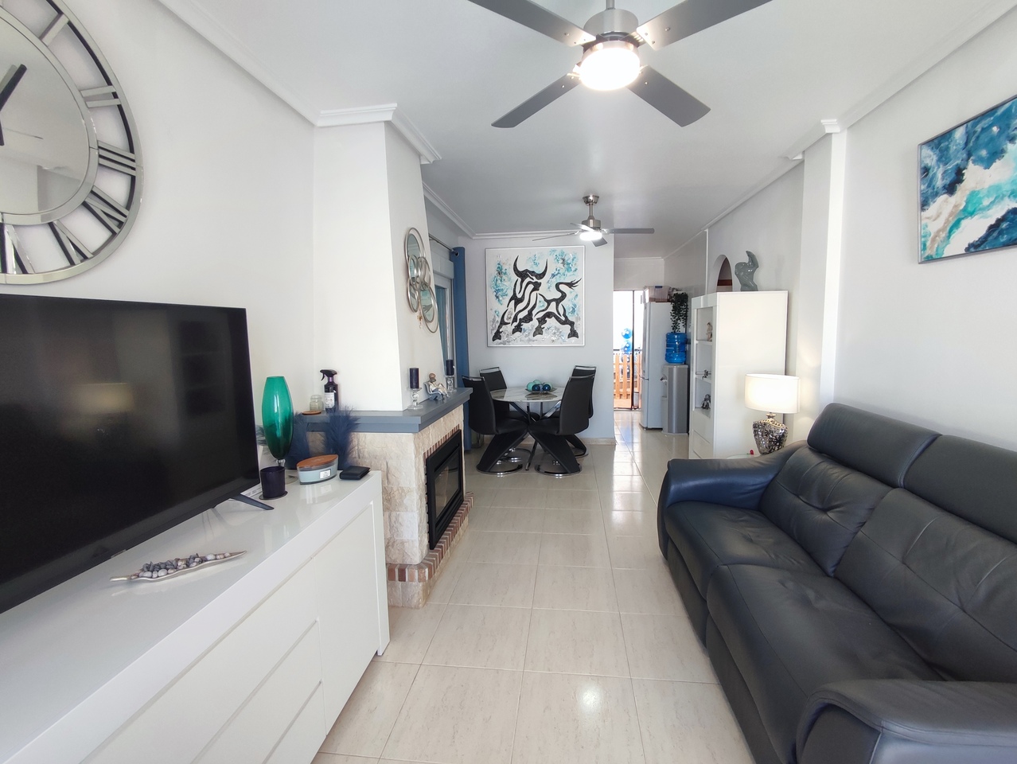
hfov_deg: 94.5
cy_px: 382
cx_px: 508
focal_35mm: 16
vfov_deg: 78.2
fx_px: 470
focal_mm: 1.65
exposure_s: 1/100
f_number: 2.2
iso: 139
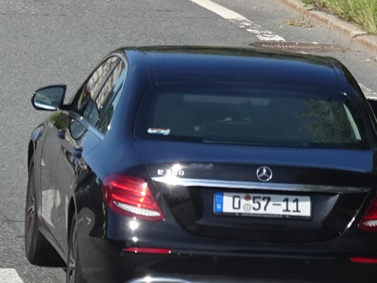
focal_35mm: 419
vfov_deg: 3.5
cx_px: 195
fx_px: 4564
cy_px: 179
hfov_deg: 4.7
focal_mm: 43.77
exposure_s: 1/320
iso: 80
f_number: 6.3
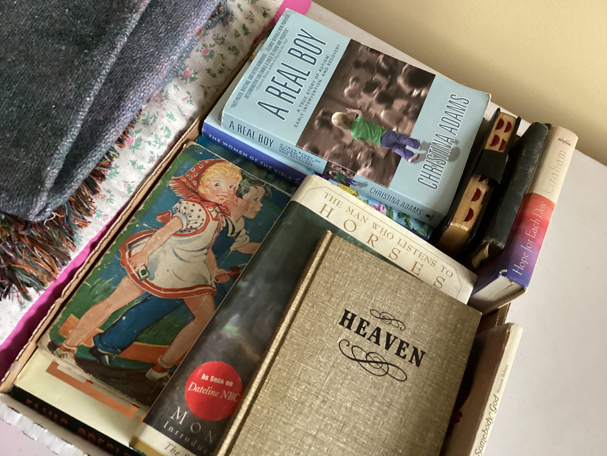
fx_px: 544
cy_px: 228
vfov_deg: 45.4
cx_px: 304
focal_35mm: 31
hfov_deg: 58.3
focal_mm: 3.3
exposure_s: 1/30
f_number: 2.4
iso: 500
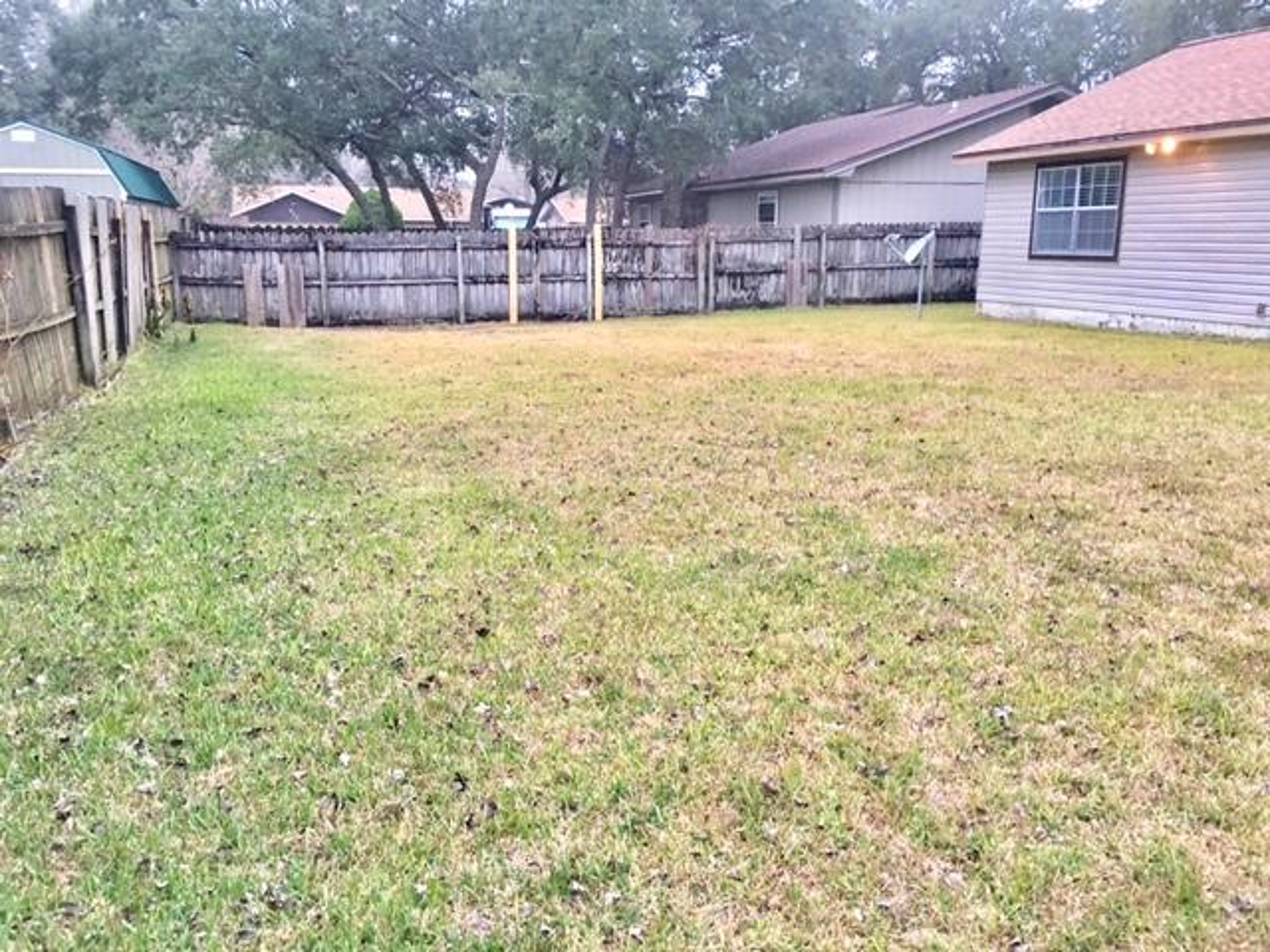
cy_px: 476
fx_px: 1064
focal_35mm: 29
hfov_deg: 61.7
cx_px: 635
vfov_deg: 48.2
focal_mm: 4.15
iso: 64
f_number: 2.2
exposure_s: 1/15
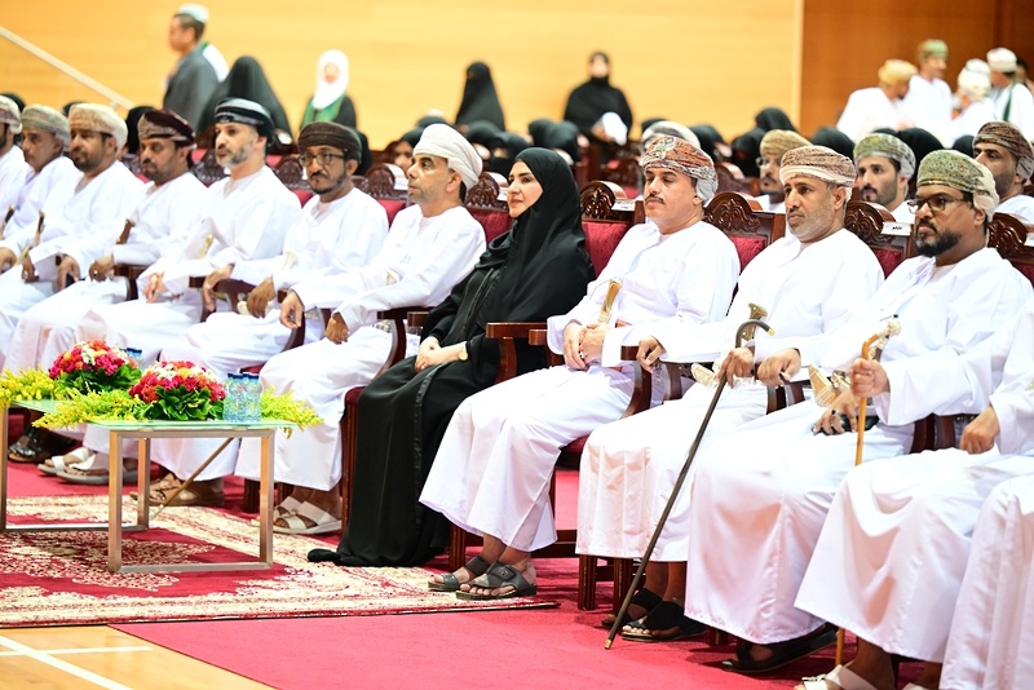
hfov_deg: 14.6
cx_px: 517
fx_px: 4022
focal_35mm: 140
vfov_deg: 9.8
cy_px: 345
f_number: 2.8
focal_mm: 140
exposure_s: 1/125
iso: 2000
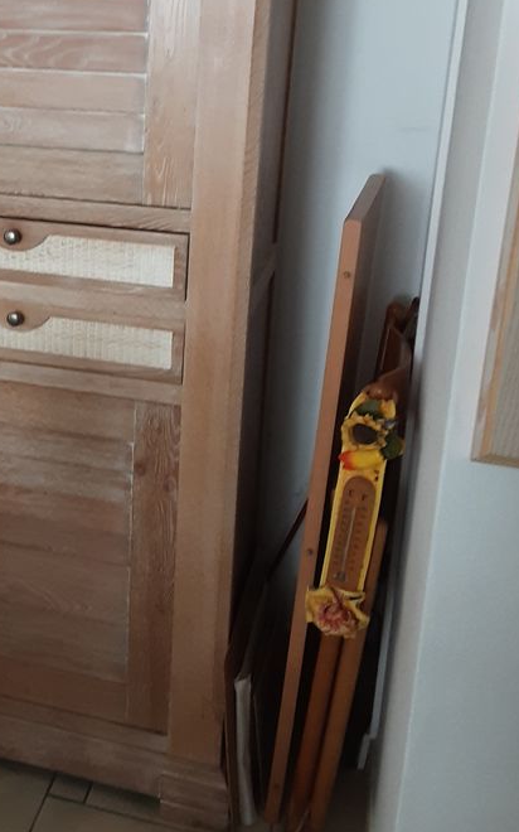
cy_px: 274
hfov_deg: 27.7
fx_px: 1019
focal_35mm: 45
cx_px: 72
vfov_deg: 43.7
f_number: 1.9
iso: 125
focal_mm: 2.9
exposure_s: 1/33
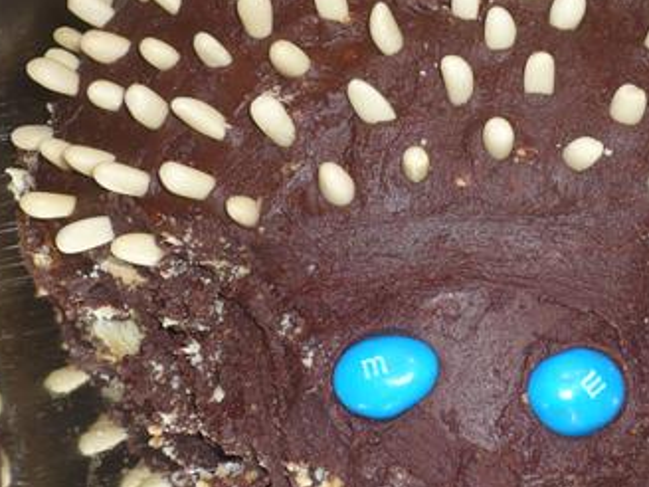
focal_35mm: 117
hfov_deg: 16.7
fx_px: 2194
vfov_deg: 12.7
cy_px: 214
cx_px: 509
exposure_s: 1/30
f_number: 3.7
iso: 100
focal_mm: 9.9
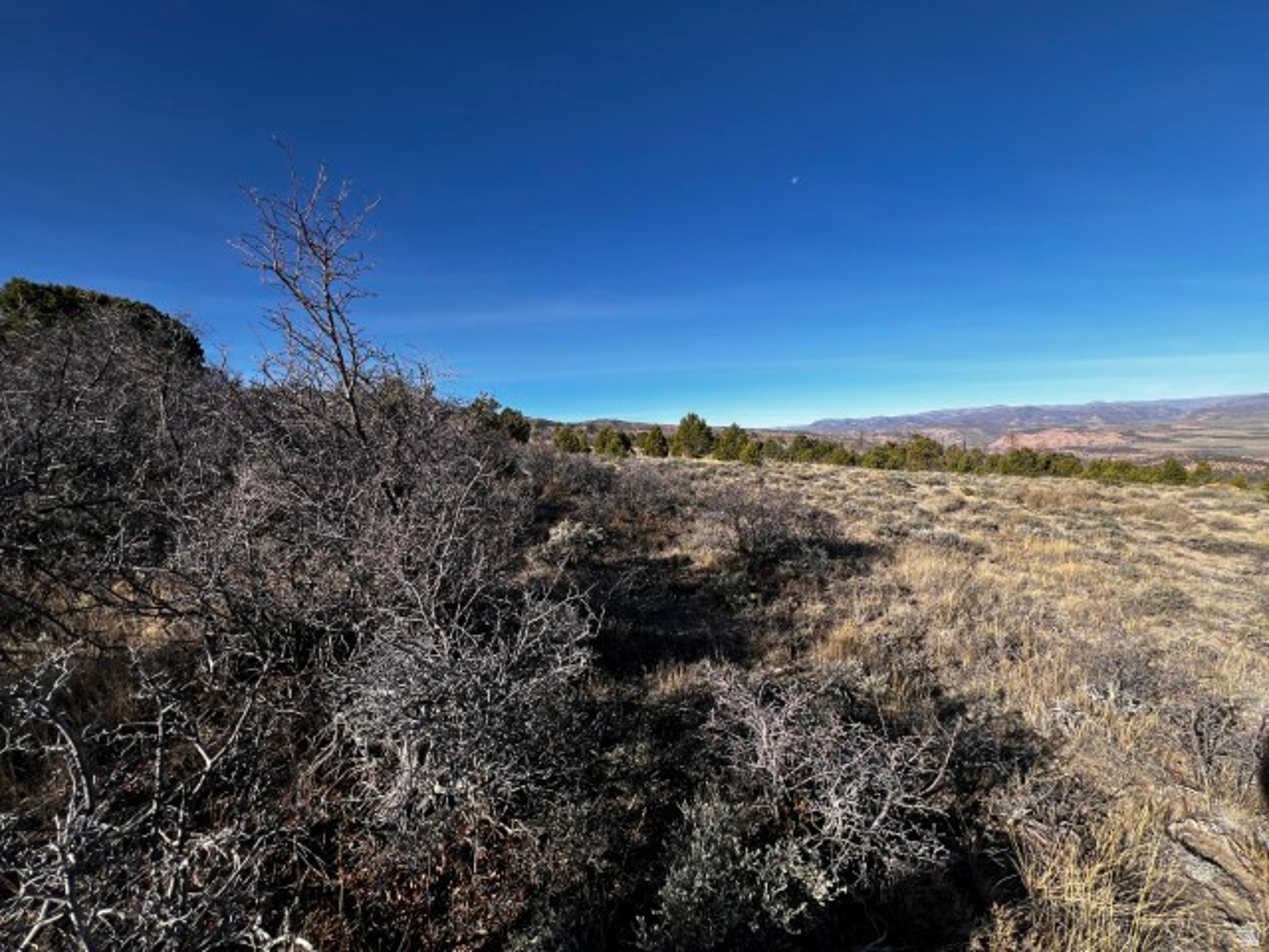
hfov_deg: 106.2
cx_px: 634
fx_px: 477
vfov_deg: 89.9
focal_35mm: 13
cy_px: 476
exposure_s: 1/1325
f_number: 1.8
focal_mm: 1.57
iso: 32
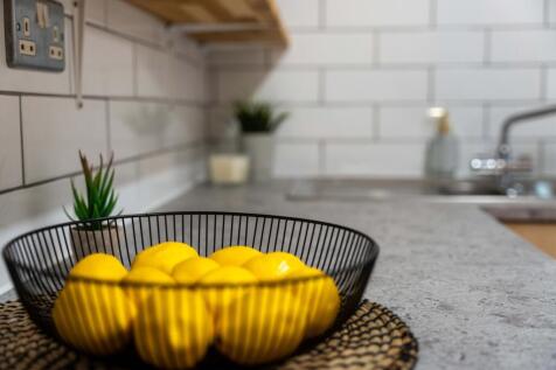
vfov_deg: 30.1
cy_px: 185
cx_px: 278
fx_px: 689
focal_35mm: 45
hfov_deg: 44.0
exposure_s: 1/200
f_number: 2.8
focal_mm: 44.6
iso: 800
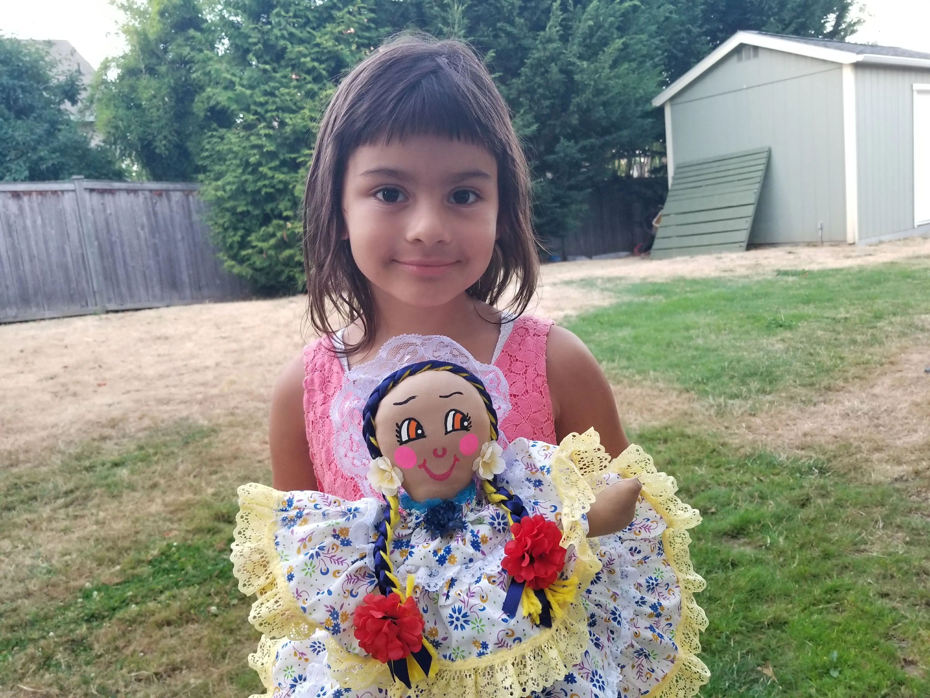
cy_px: 349
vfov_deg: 53.1
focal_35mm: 26
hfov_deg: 67.3
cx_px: 465
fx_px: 699
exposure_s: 1/33
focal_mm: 4.25
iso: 200
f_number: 1.7
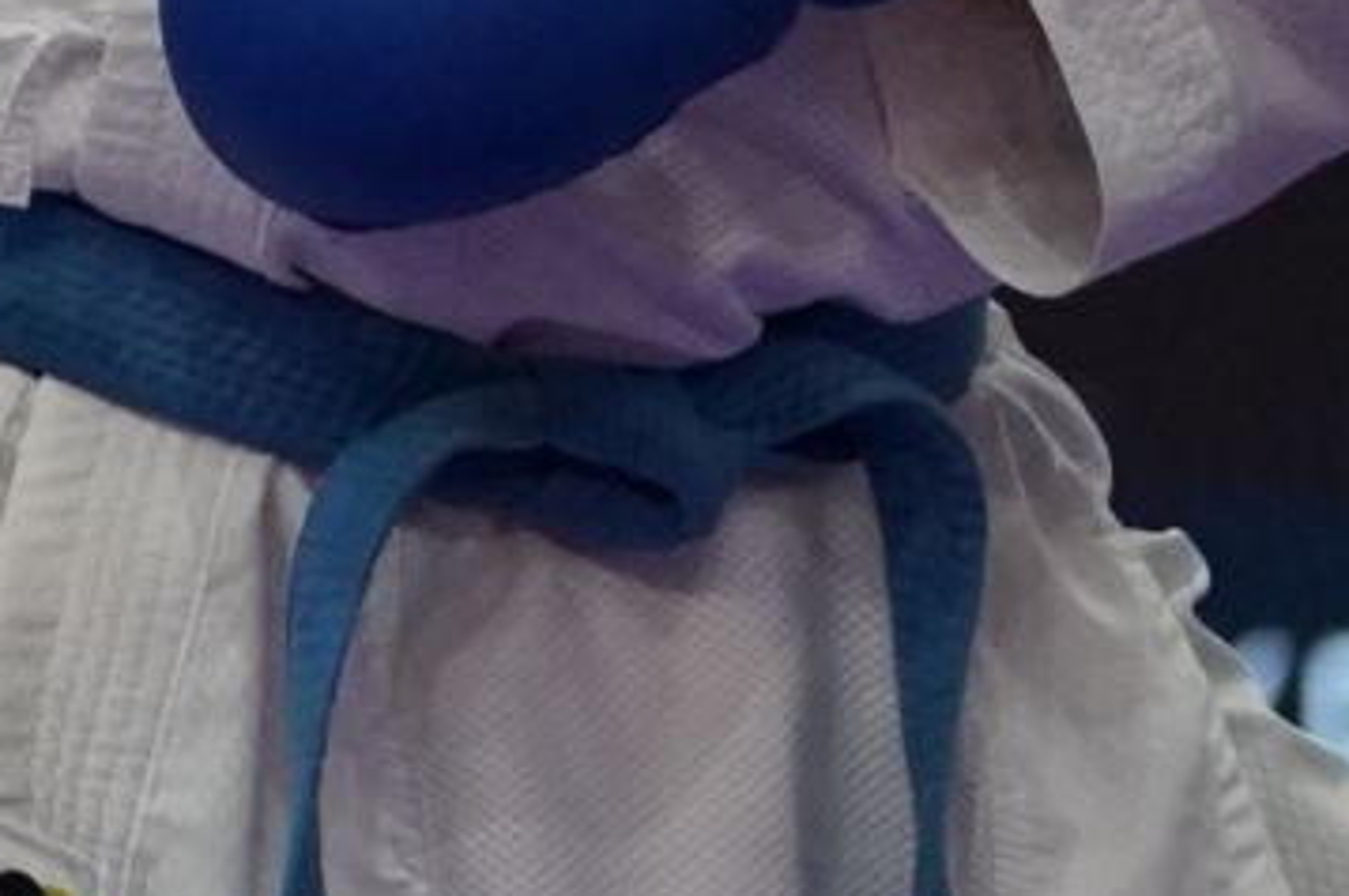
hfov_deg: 1.5
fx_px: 50503
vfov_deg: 1.0
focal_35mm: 1349
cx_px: -588
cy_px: -828
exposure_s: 1/1000
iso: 3200
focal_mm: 179
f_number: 2.8
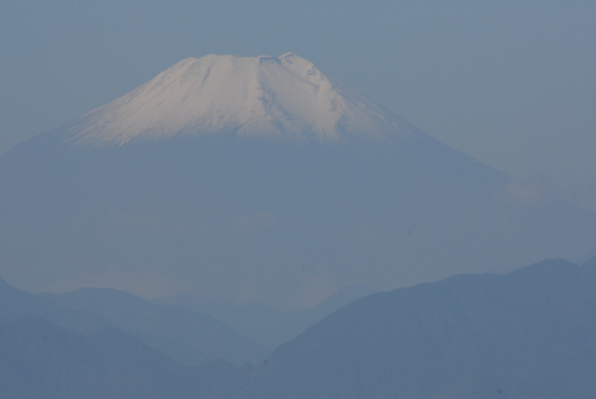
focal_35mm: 450
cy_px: 200
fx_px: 7457
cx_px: 298
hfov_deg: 4.6
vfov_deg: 3.1
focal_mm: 300
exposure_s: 1/500
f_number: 11
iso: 400
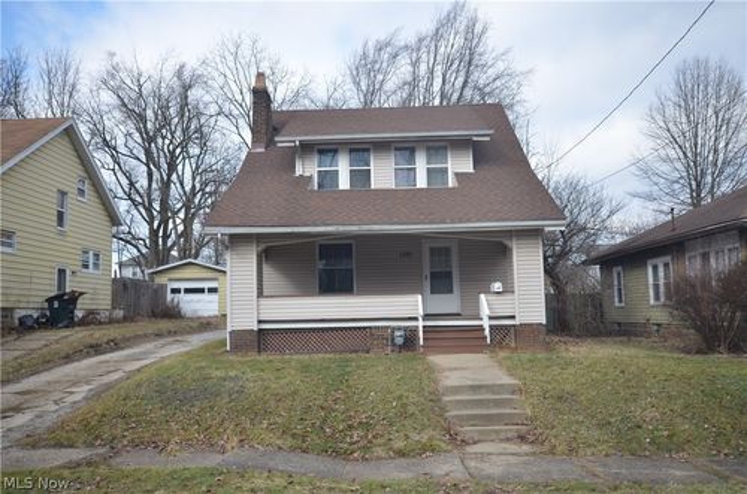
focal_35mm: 30
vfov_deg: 43.4
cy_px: 247
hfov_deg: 62.0
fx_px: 621
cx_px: 374
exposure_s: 1/200
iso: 200
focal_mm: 20
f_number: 7.1
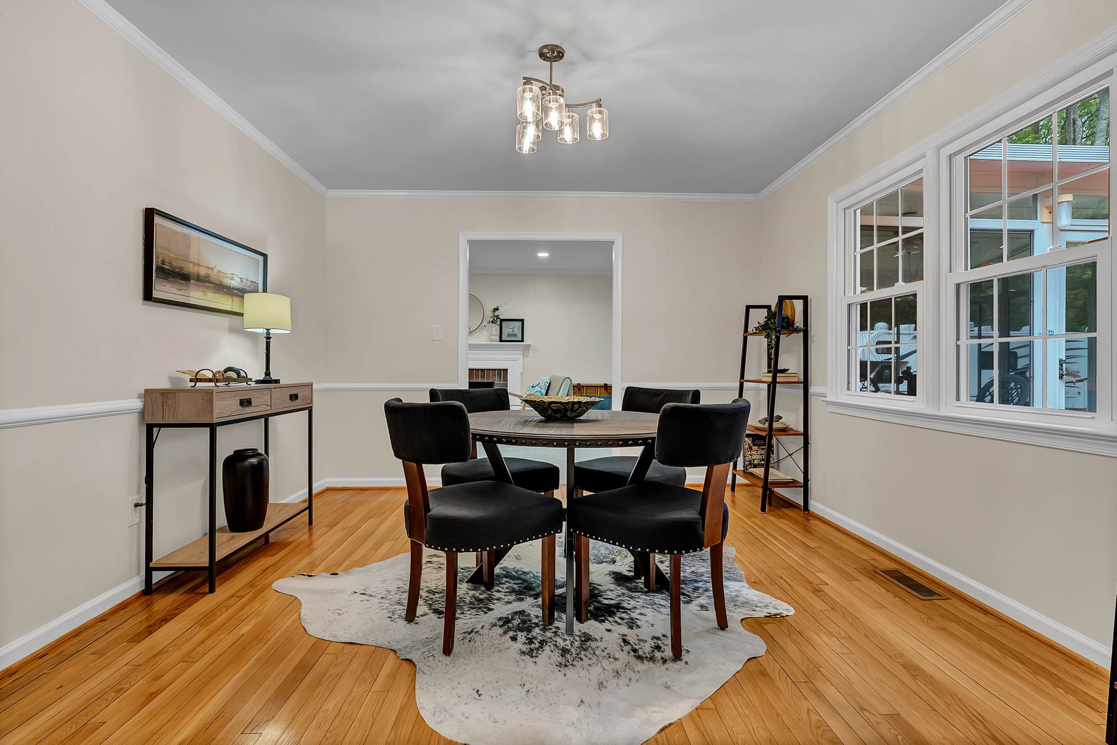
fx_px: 497
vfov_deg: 73.8
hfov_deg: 96.7
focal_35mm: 16
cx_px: 558
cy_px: 372
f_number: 9
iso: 250
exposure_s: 1/8
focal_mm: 16
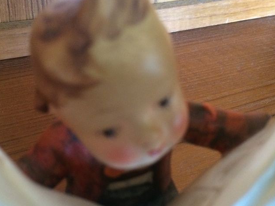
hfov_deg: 43.7
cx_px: 118
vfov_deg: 33.6
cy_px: 116
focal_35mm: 43
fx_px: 342
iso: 400
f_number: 2.2
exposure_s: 1/15
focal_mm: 4.12
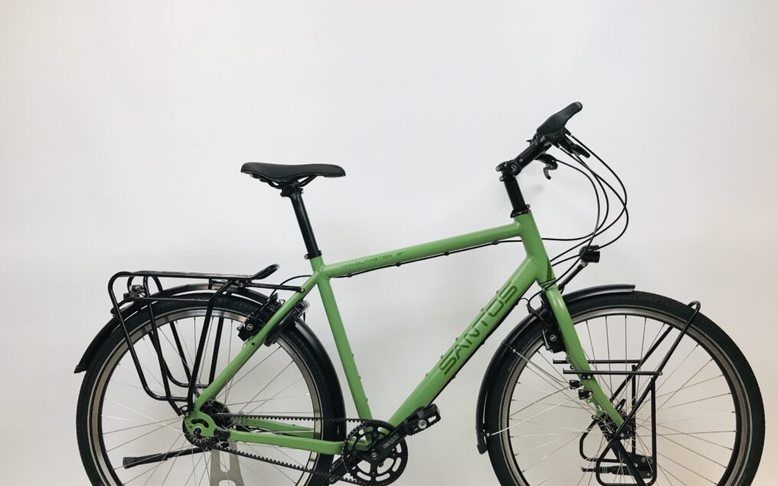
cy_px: 289
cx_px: 392
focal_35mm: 30
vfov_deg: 41.7
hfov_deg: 62.9
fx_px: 636
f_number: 1.8
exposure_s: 1/33
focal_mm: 3.99
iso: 25
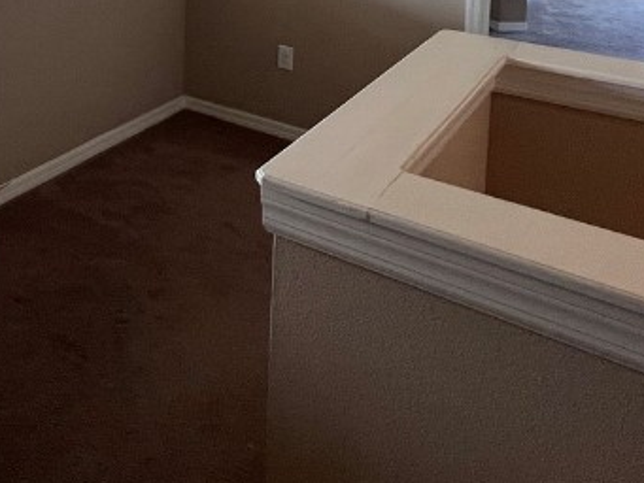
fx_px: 726
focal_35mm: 39
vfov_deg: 30.1
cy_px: -128
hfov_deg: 40.7
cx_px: -25
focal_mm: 1.57
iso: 160
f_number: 1.8
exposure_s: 1/100
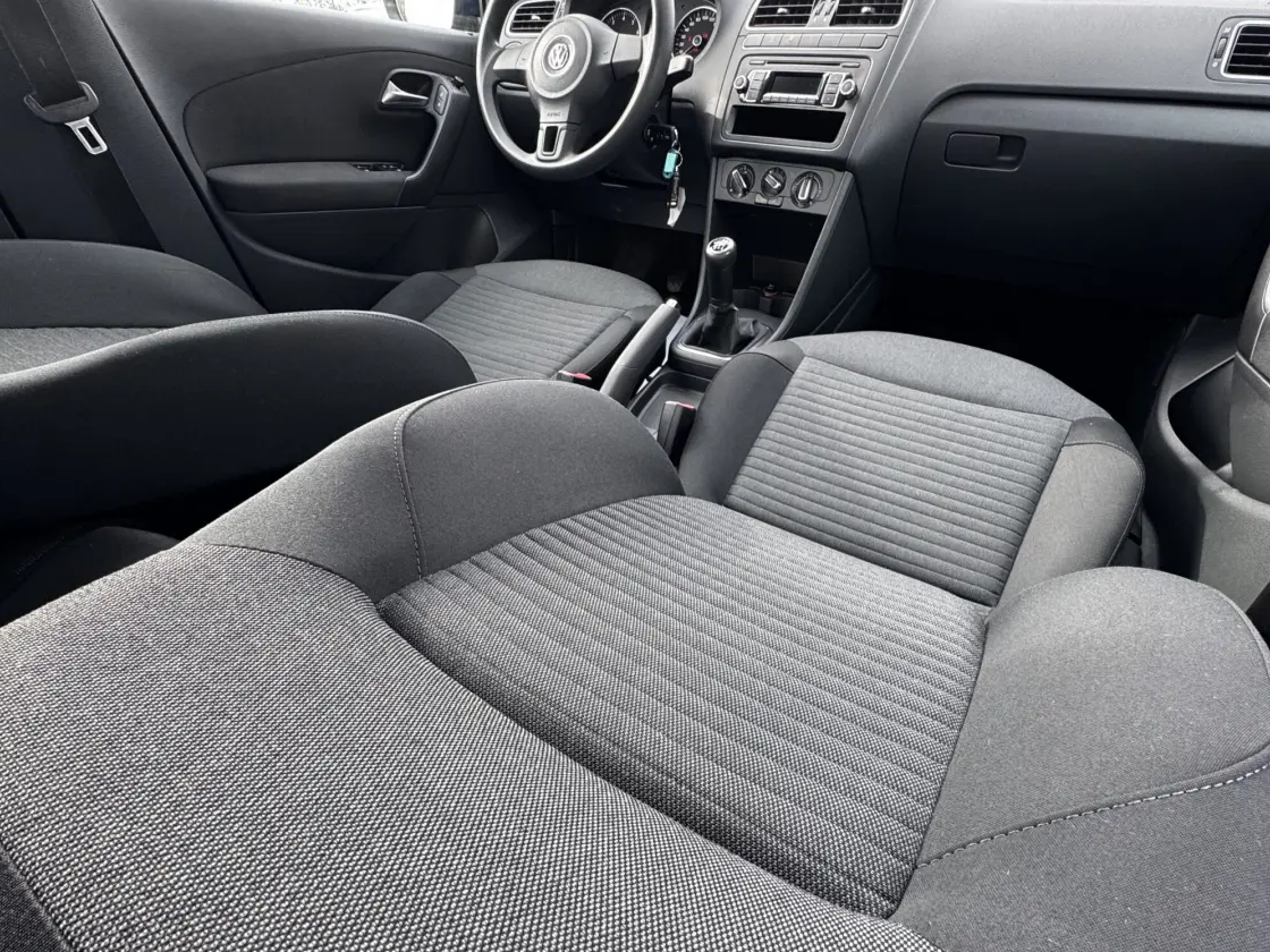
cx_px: 655
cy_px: 508
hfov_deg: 87.7
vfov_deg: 71.5
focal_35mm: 18
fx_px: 660
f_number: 2.2
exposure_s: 1/99
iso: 160
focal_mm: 2.22
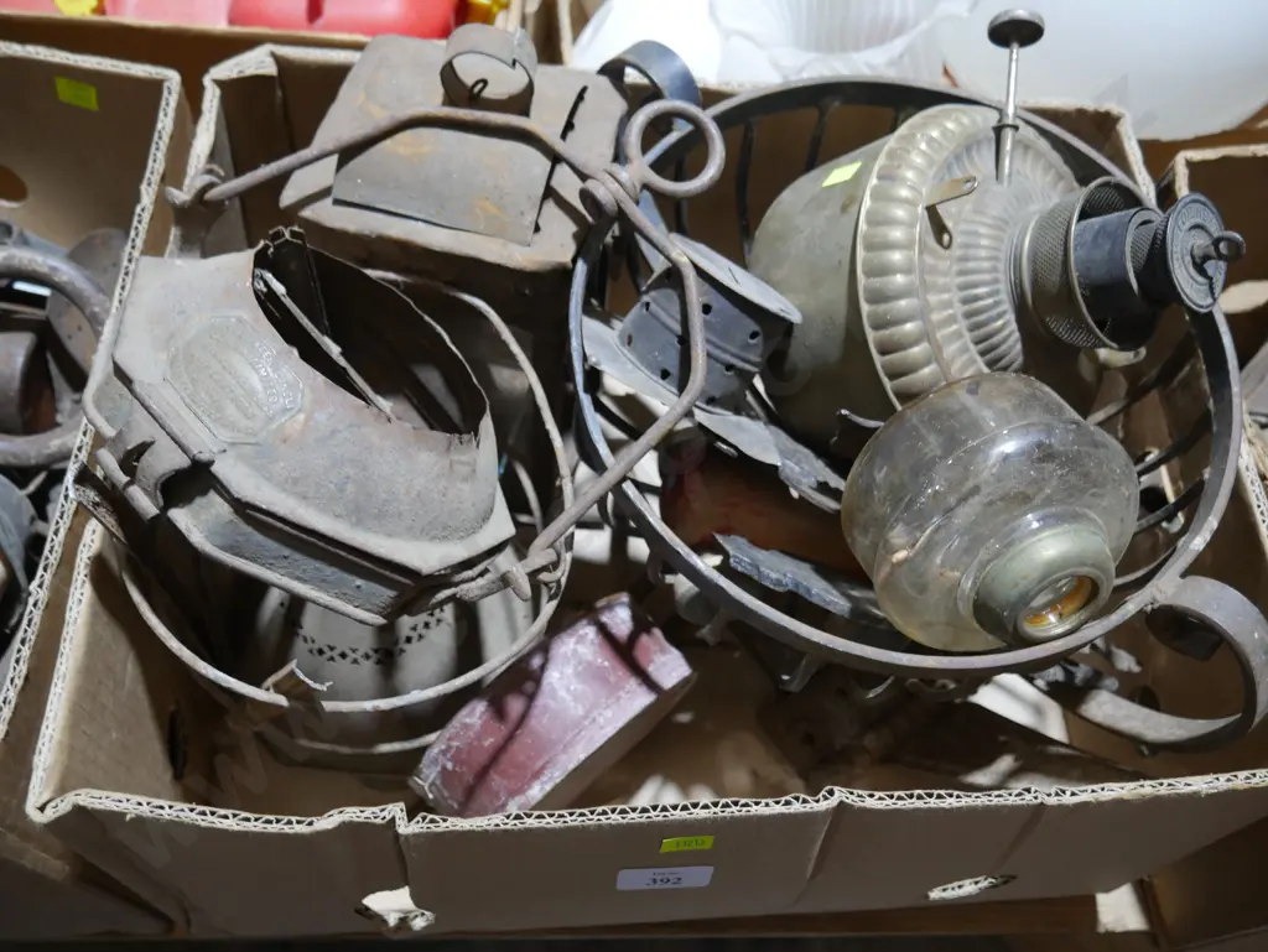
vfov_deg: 46.8
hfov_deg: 59.9
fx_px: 1099
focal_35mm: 30
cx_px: 634
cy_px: 476
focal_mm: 15
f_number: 3.6
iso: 500
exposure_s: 1/60
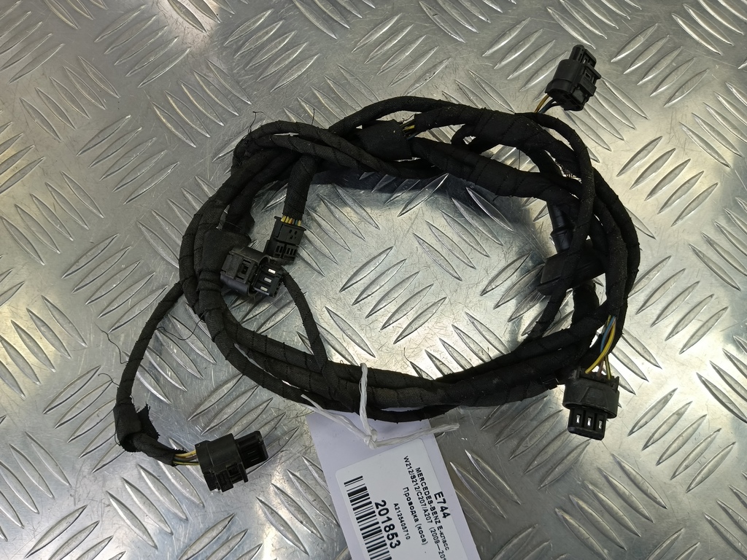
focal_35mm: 23
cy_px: 280
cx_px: 374
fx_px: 496
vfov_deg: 58.9
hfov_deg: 73.9
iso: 84
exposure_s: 1/50
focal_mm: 4.11
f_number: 1.6
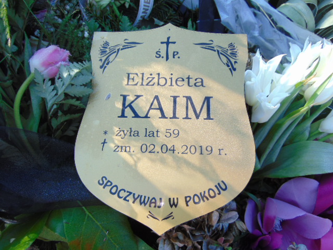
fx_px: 240
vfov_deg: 54.9
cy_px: 125
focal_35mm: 25
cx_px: 166
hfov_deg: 69.4
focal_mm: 4.5
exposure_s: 1/500
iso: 80
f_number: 3
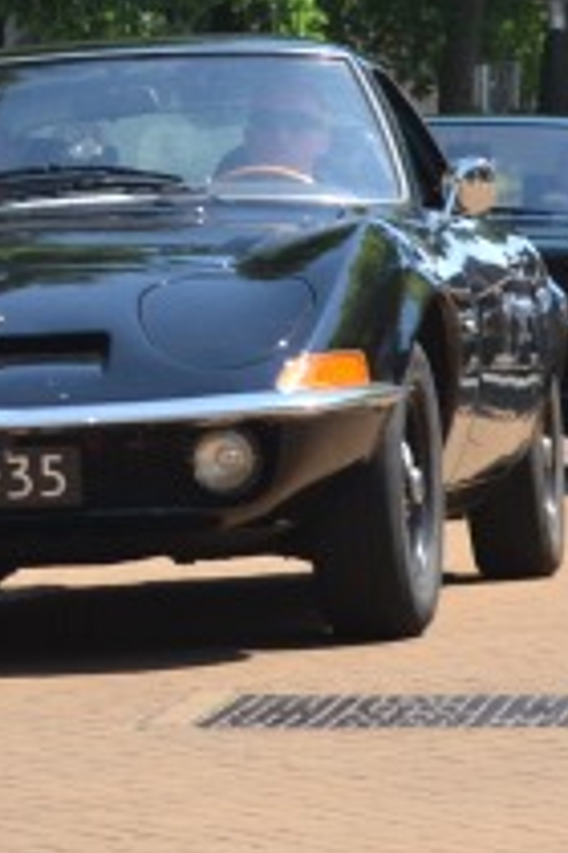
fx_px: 6082
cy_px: 10
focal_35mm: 257
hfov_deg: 5.3
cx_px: -268
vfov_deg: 8.0
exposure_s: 1/200
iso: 100
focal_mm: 36
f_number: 7.1
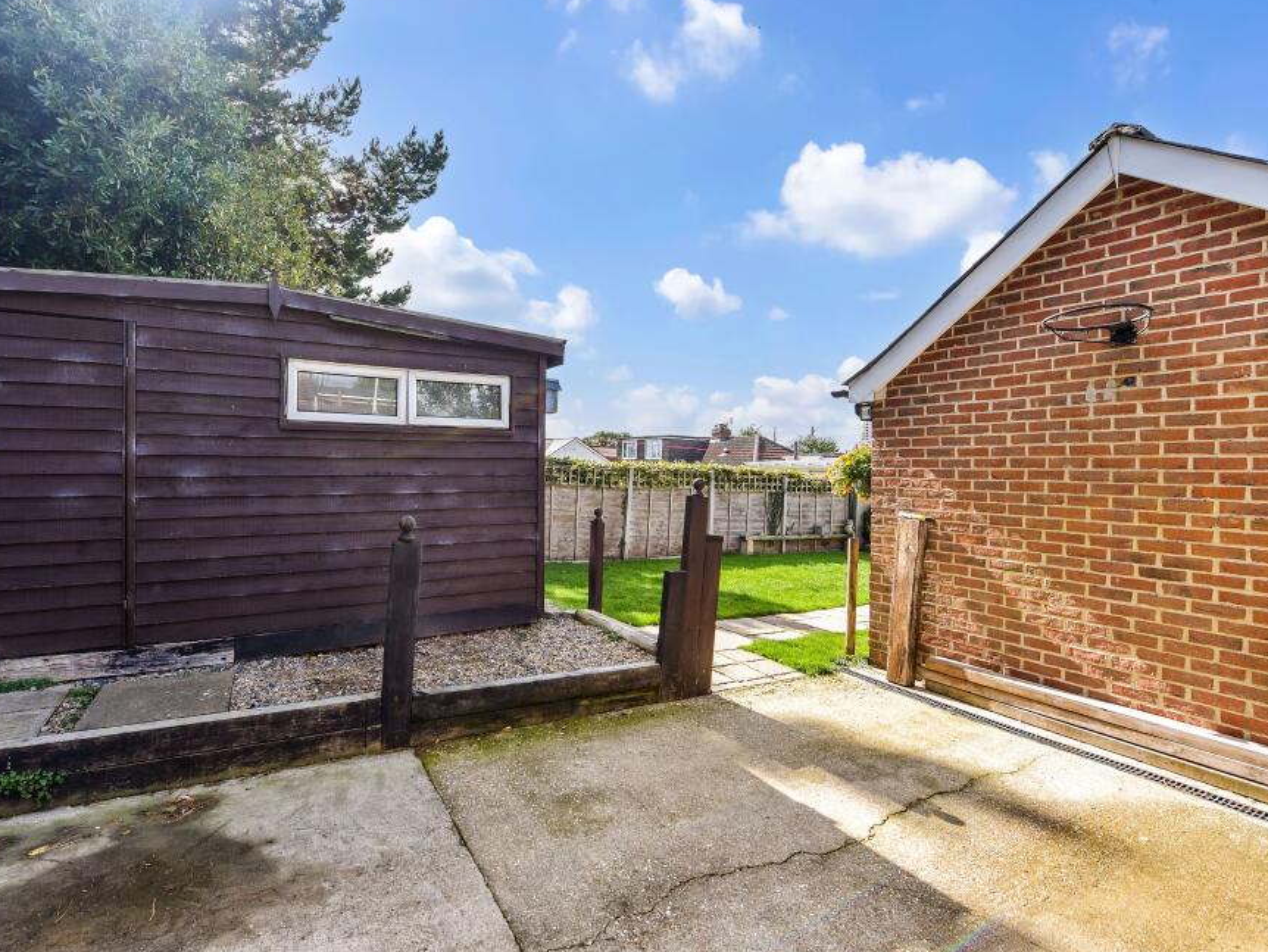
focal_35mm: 16
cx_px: 596
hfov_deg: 94.4
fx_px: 586
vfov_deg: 78.1
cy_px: 493
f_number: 8
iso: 400
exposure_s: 1/320
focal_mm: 14
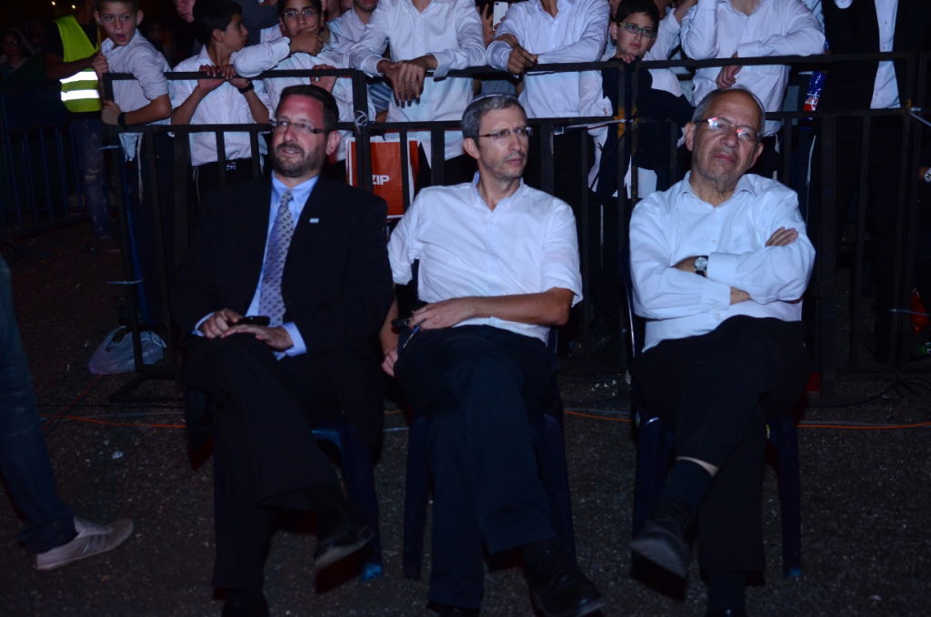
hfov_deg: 46.5
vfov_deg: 31.7
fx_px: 1084
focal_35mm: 42
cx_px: 466
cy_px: 308
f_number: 3.5
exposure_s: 1/200
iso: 1600
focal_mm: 28
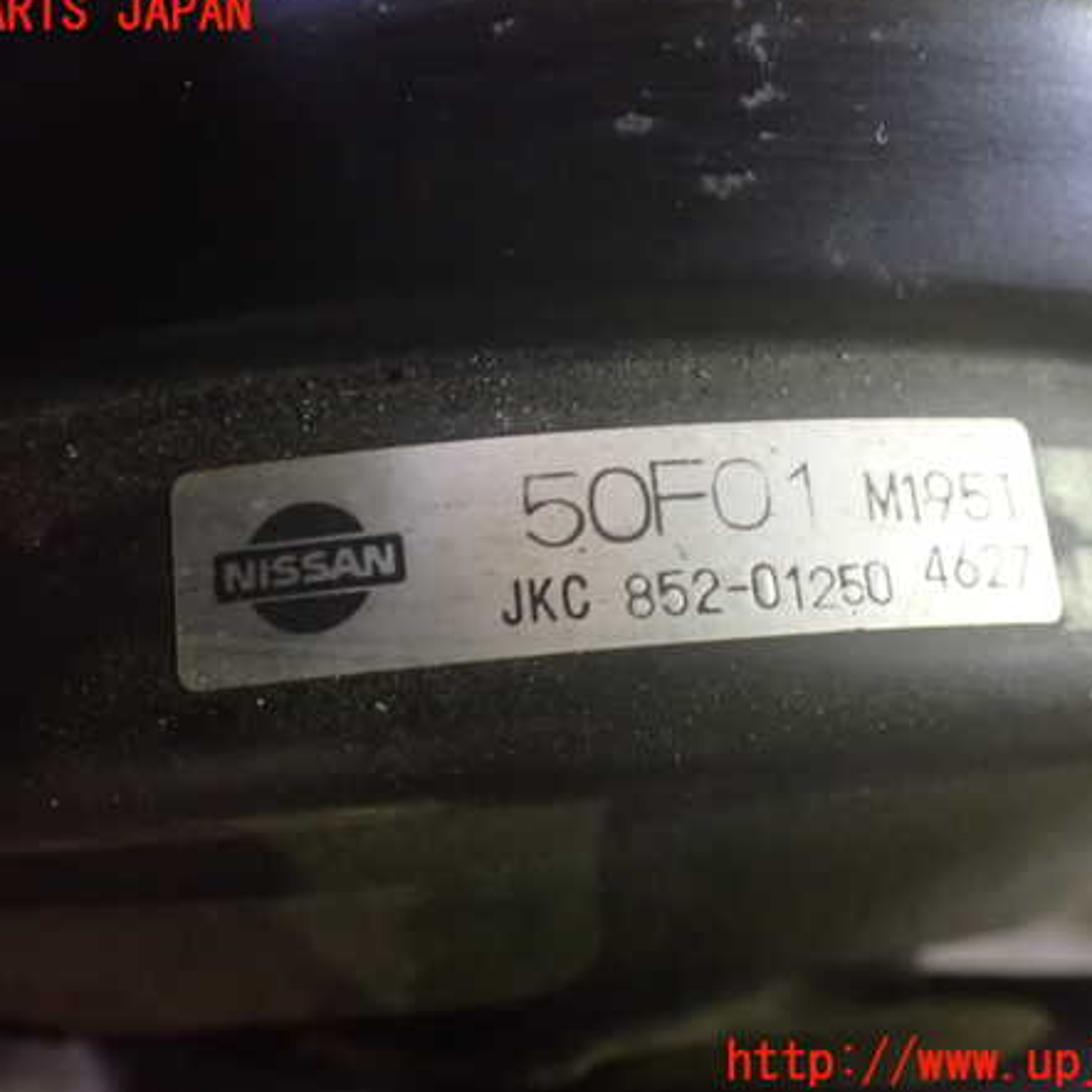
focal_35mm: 36
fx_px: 1285
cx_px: 544
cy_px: 539
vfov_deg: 46.0
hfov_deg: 46.0
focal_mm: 5.4
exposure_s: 1/30
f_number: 2.3
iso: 1600
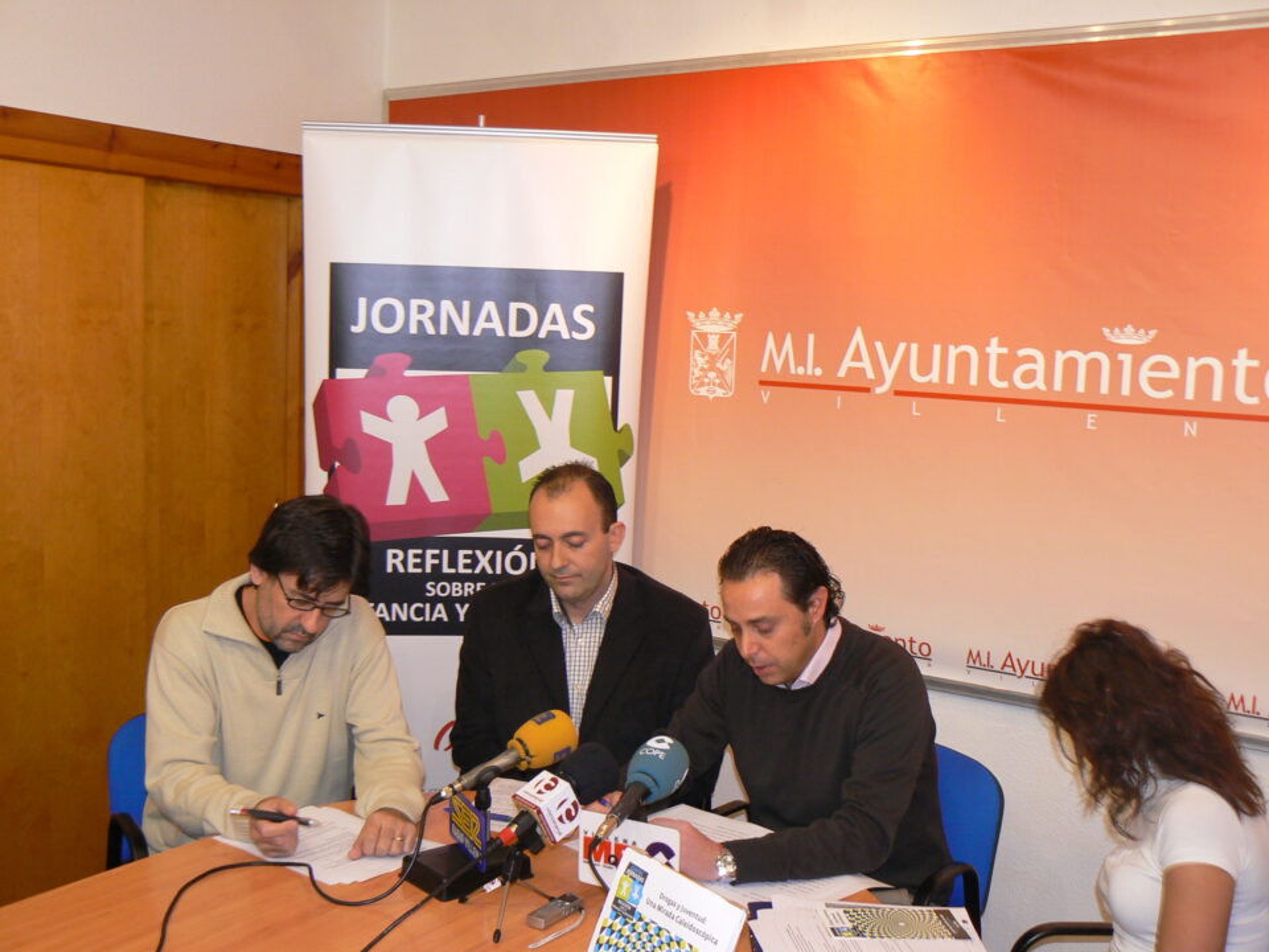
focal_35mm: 39
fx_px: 1430
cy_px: 476
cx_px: 634
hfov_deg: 47.9
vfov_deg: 36.8
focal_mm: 6.5
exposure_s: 1/10
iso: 100
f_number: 2.8
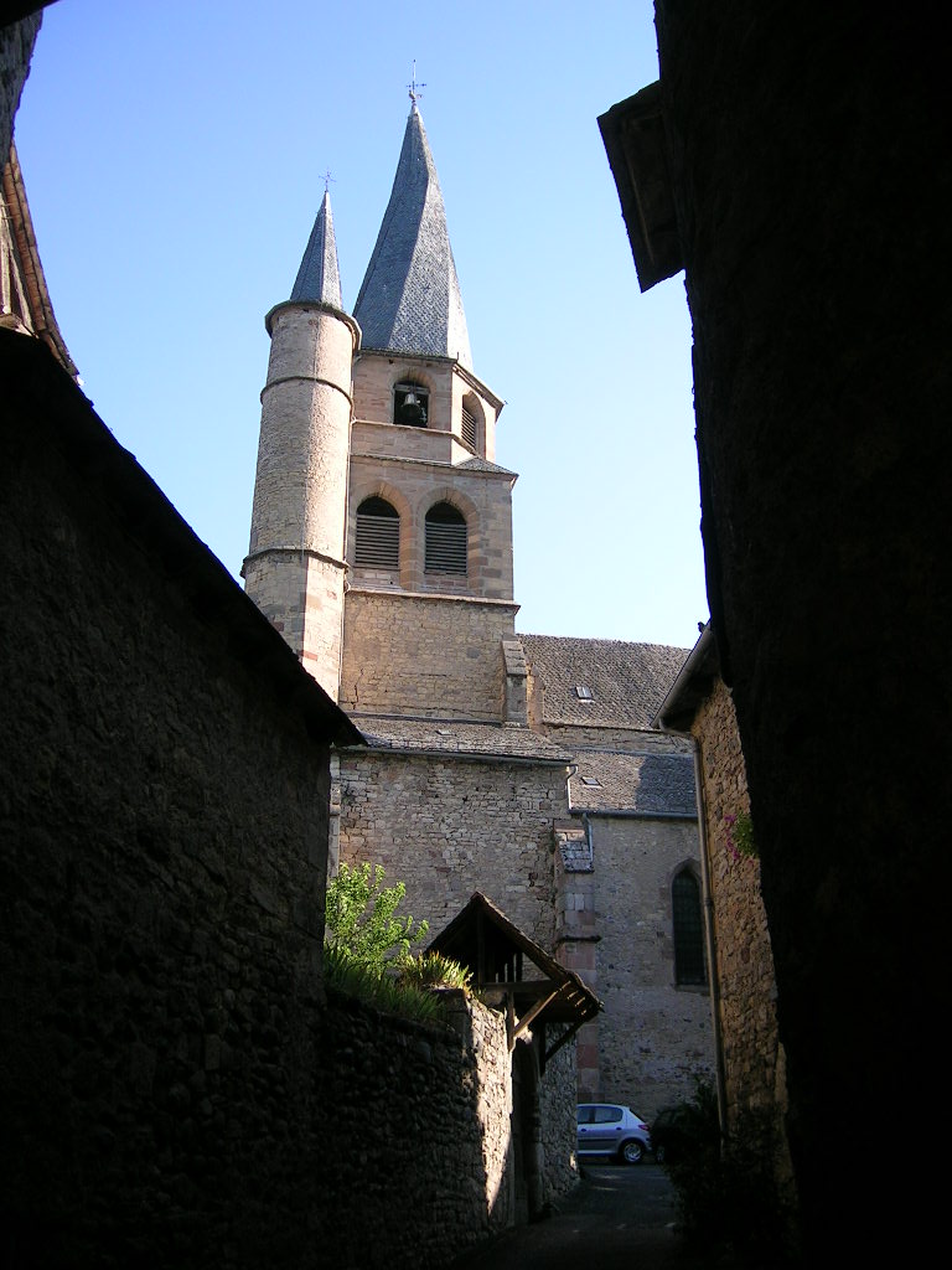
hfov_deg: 40.7
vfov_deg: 52.6
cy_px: 635
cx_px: 476
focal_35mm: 35
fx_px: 1283
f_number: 2.8
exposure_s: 1/296
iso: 50
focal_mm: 5.4
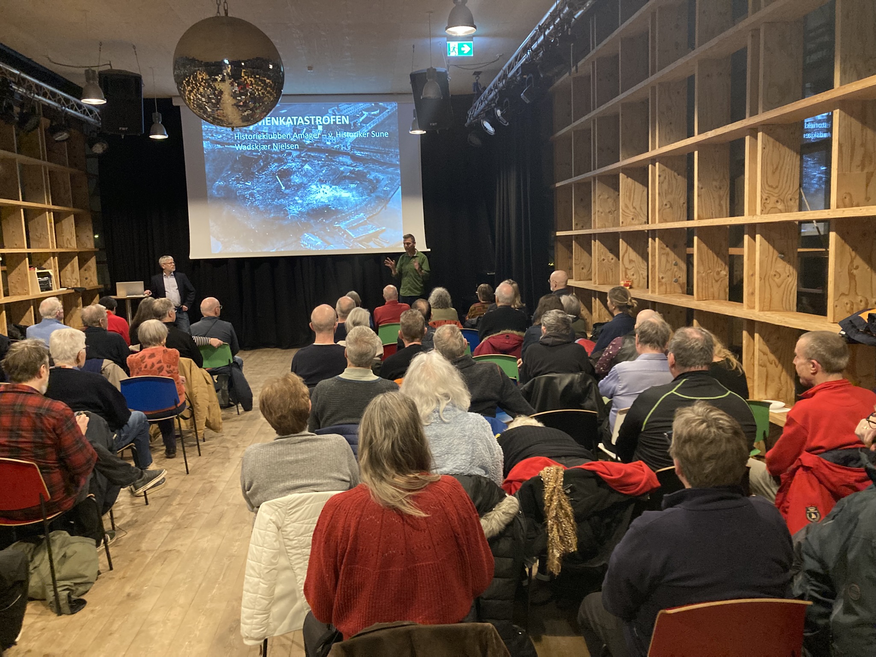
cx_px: 438
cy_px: 328
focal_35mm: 28
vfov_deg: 49.7
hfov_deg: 63.4
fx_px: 709
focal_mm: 3.99
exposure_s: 1/25
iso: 320
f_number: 1.8
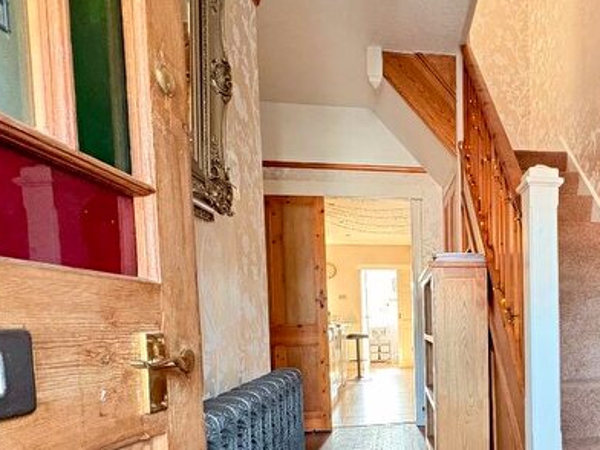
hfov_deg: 64.3
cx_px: 465
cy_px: 341
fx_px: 433
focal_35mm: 25
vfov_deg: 52.3
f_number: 2.2
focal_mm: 2.22
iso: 800
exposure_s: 1/60
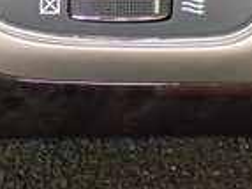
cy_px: -118
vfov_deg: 11.2
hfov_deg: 15.3
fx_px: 916
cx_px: -11
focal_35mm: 126
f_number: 2.3
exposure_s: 1/125
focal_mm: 5.4
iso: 500
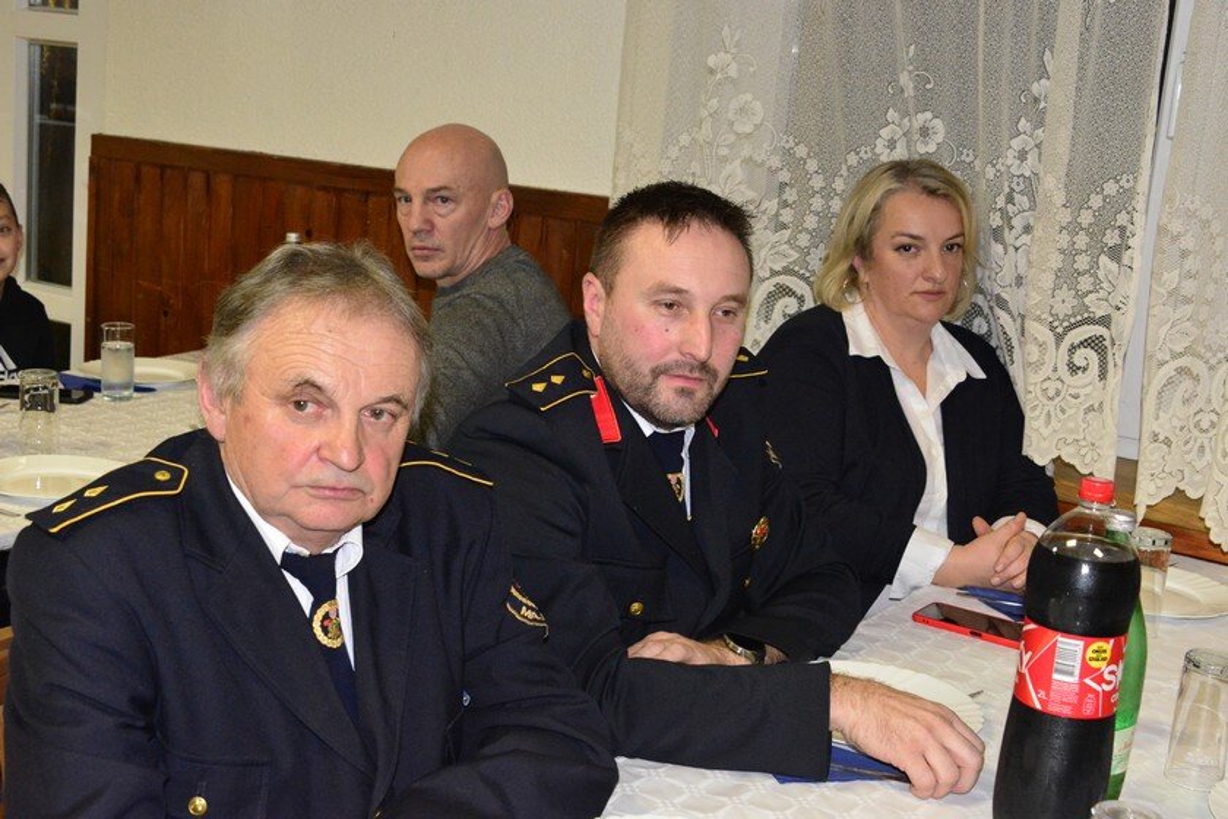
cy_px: 410
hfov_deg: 41.1
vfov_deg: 28.1
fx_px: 1637
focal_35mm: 48
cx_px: 614
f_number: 8
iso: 6400
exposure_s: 1/60
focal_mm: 48
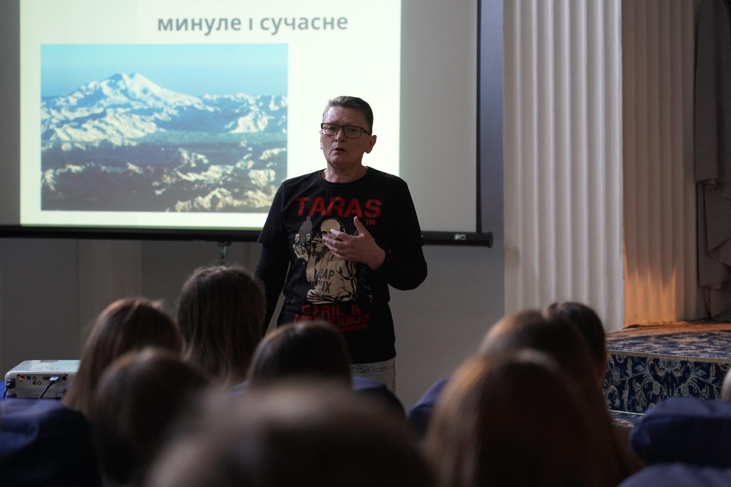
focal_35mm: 105
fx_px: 2132
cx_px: 366
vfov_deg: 13.0
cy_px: 244
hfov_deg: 19.5
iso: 3200
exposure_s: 1/160
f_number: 4
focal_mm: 105
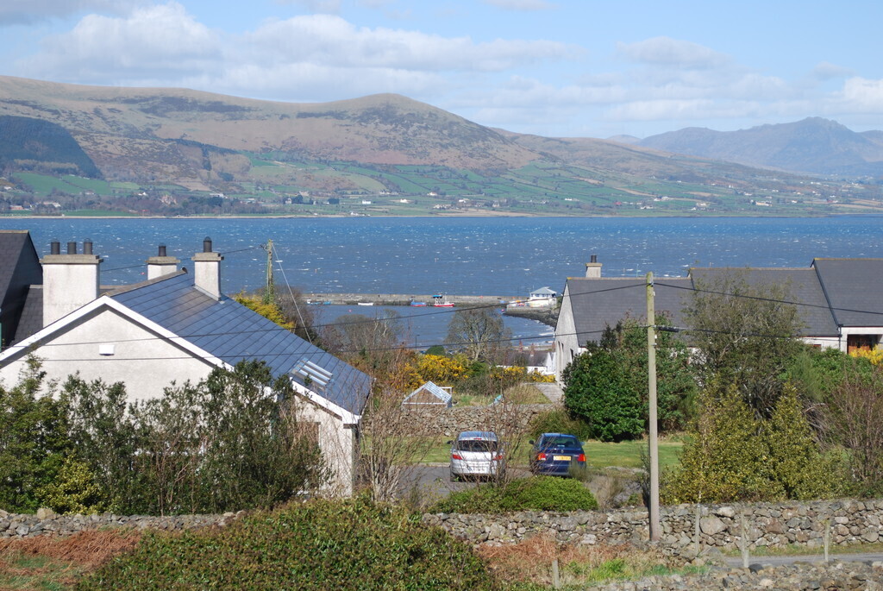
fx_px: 2026
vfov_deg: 16.6
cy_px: 296
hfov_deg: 24.6
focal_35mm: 82
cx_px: 442
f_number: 8
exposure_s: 1/250
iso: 100
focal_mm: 55
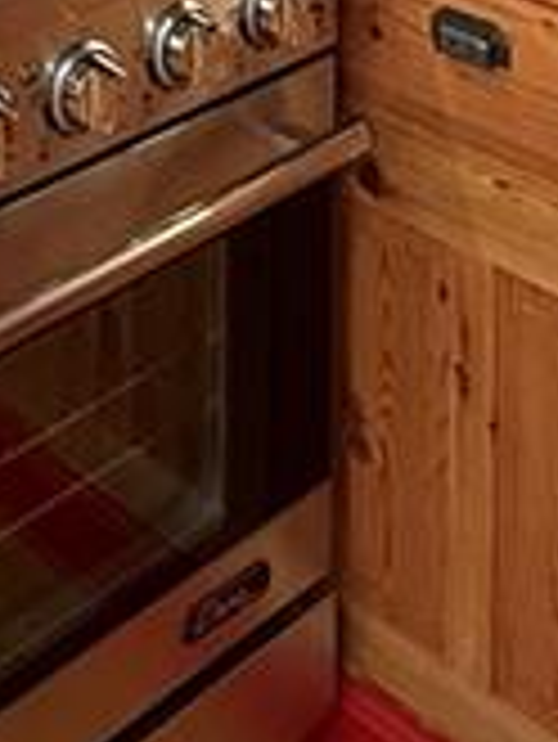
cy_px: -729
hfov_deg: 16.9
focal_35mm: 87
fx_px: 1867
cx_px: 126
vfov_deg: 16.9
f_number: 2.2
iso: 160
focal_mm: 2.22
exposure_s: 1/60
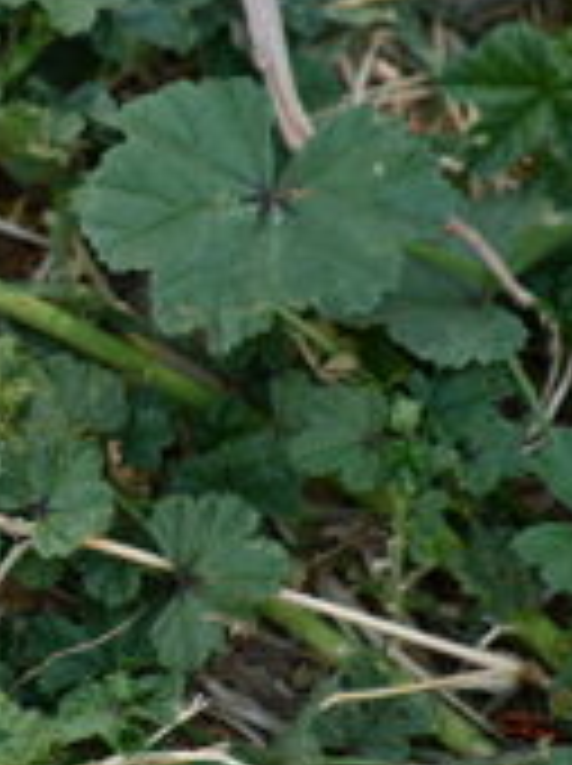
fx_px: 22507
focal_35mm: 1019
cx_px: -275
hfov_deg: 1.5
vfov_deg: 1.9
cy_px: 358
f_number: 6.3
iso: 100
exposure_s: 1/160
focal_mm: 300
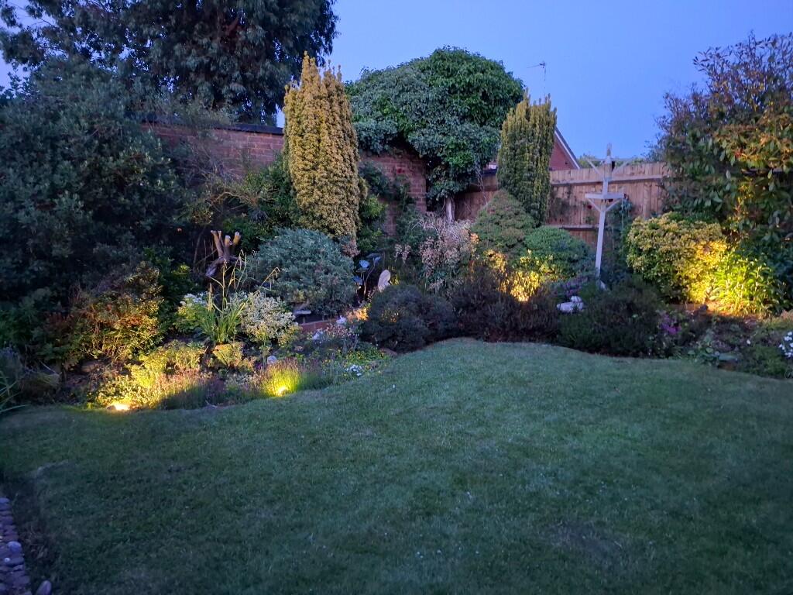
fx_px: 527
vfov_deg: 58.9
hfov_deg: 73.9
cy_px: 298
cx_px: 396
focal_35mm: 23
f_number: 1.8
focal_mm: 5.54
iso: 1000
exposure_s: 1/25
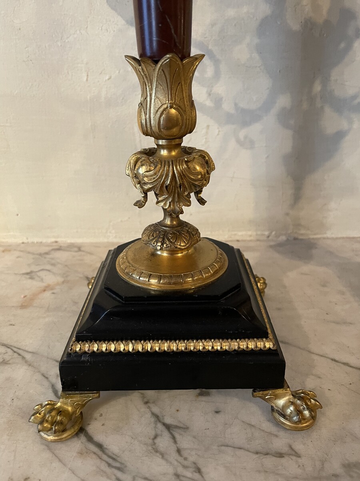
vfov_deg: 67.3
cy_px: 240
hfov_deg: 53.1
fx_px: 361
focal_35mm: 26
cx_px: 180
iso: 400
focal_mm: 4.2
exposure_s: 1/33
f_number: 1.6
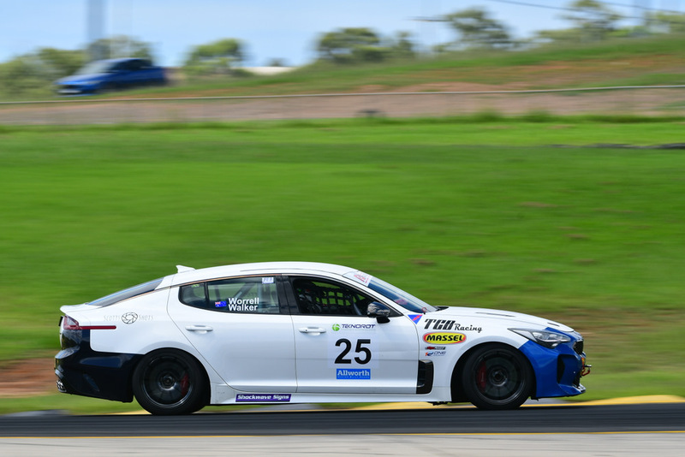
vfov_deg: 4.6
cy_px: 228
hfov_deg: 6.9
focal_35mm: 300
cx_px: 342
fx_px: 5710
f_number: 10
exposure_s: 1/125
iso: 100
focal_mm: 200
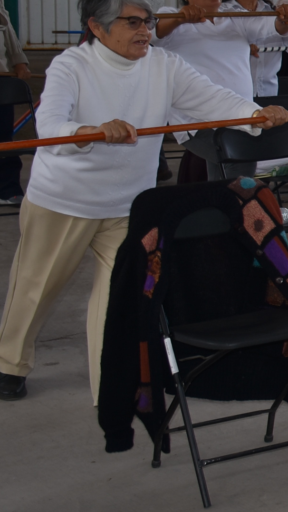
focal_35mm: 100
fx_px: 1363
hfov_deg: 10.4
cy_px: 145
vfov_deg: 21.1
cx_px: 686
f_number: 4.5
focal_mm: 23
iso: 100
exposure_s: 1/250
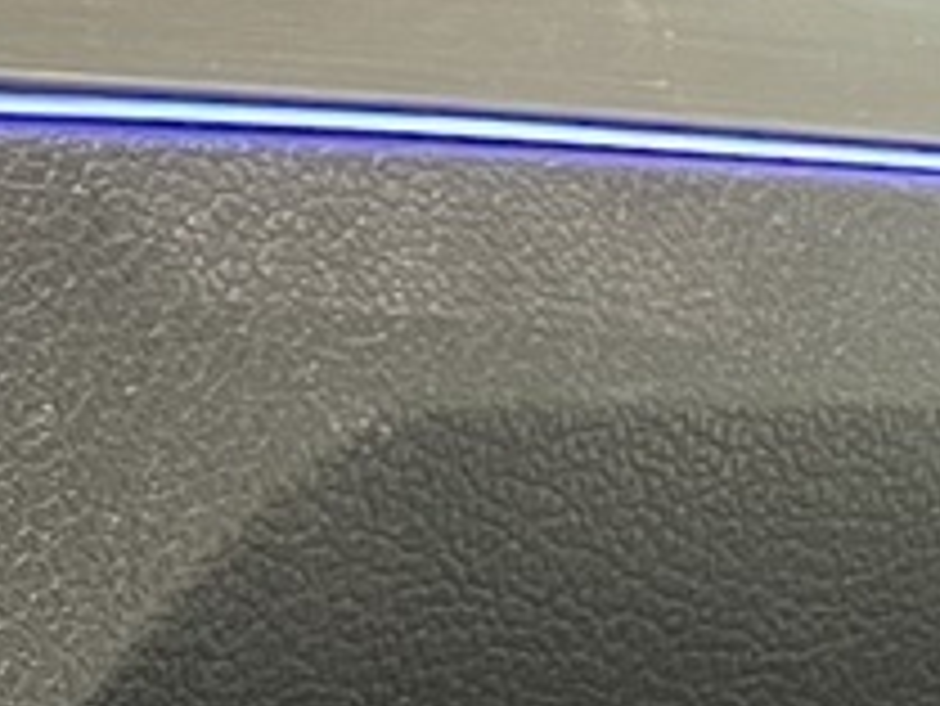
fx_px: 4864
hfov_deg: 9.5
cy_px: 2082
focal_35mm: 179
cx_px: -1502
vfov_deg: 7.4
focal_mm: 4.2
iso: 400
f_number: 1.6
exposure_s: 1/33
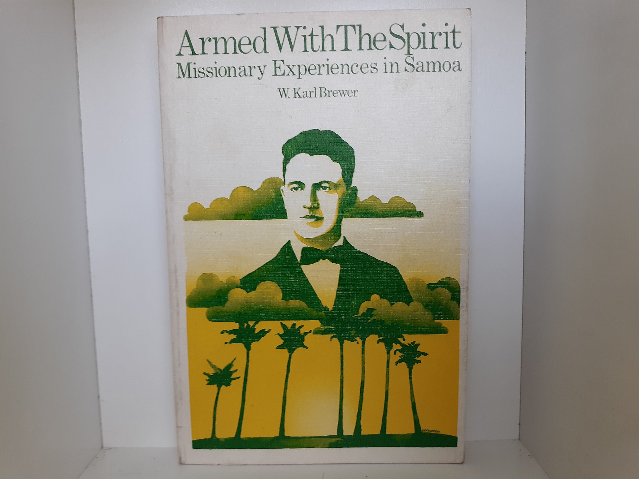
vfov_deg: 49.7
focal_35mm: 28
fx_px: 517
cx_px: 320
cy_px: 240
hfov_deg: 63.4
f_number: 1.7
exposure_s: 1/50
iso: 40
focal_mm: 3.7
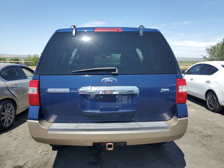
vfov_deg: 53.1
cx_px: 112
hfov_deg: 67.3
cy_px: 84
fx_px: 168
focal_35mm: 26
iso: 50
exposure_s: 1/2500
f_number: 1.5
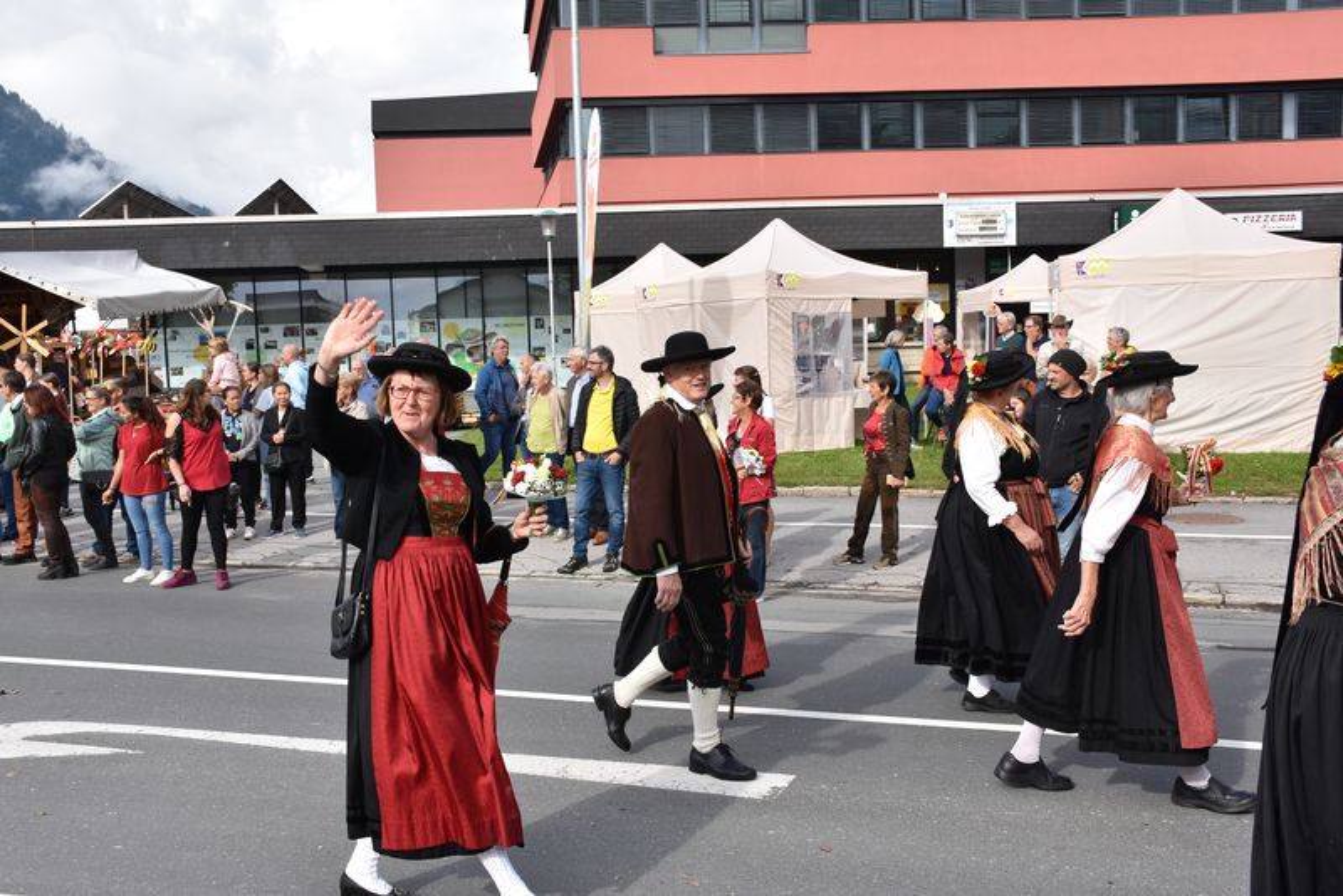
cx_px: 672
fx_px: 1287
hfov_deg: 55.1
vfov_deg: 38.4
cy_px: 448
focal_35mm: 34
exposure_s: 1/400
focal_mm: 23
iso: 400
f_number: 10
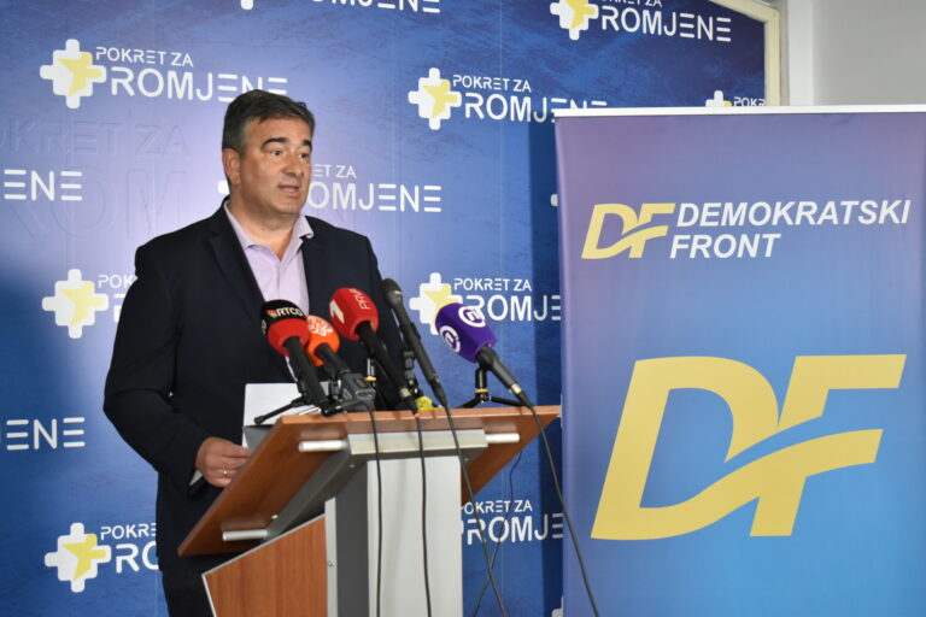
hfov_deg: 31.9
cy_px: 308
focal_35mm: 63
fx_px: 1620
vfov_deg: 21.6
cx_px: 463
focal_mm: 42
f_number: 5
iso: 1600
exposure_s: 1/125
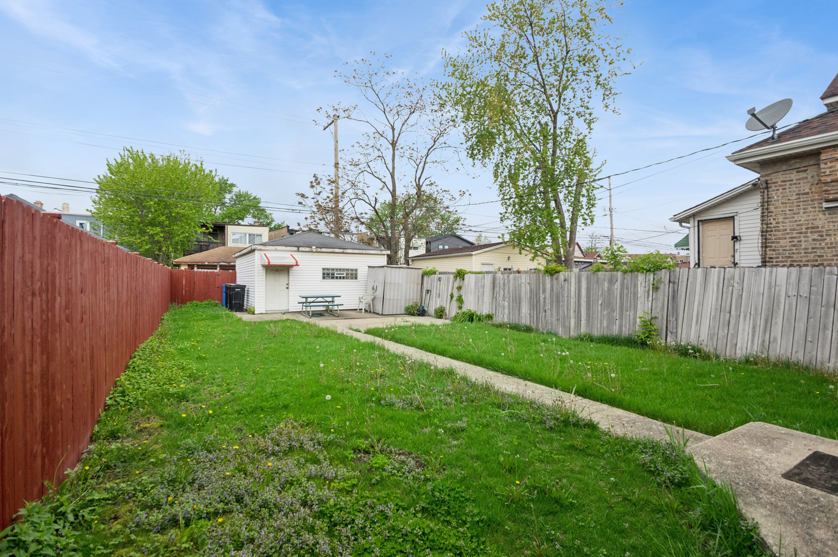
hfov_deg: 100.4
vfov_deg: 77.2
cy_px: 278
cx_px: 419
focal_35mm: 15
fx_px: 349
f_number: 8
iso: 400
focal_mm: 10
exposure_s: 1/500
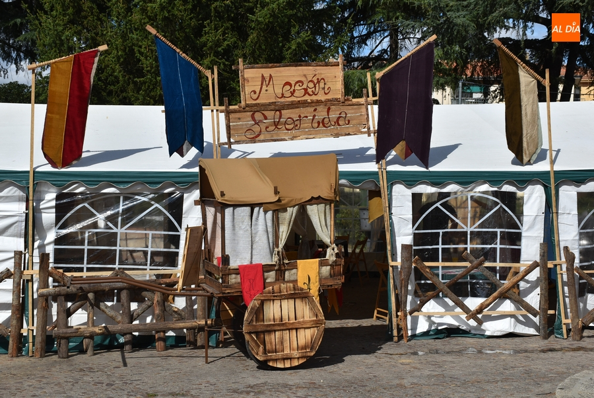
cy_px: 199
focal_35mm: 60
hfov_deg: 33.4
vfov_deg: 22.7
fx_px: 991
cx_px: 297
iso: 200
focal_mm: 40
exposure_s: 1/400
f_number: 10
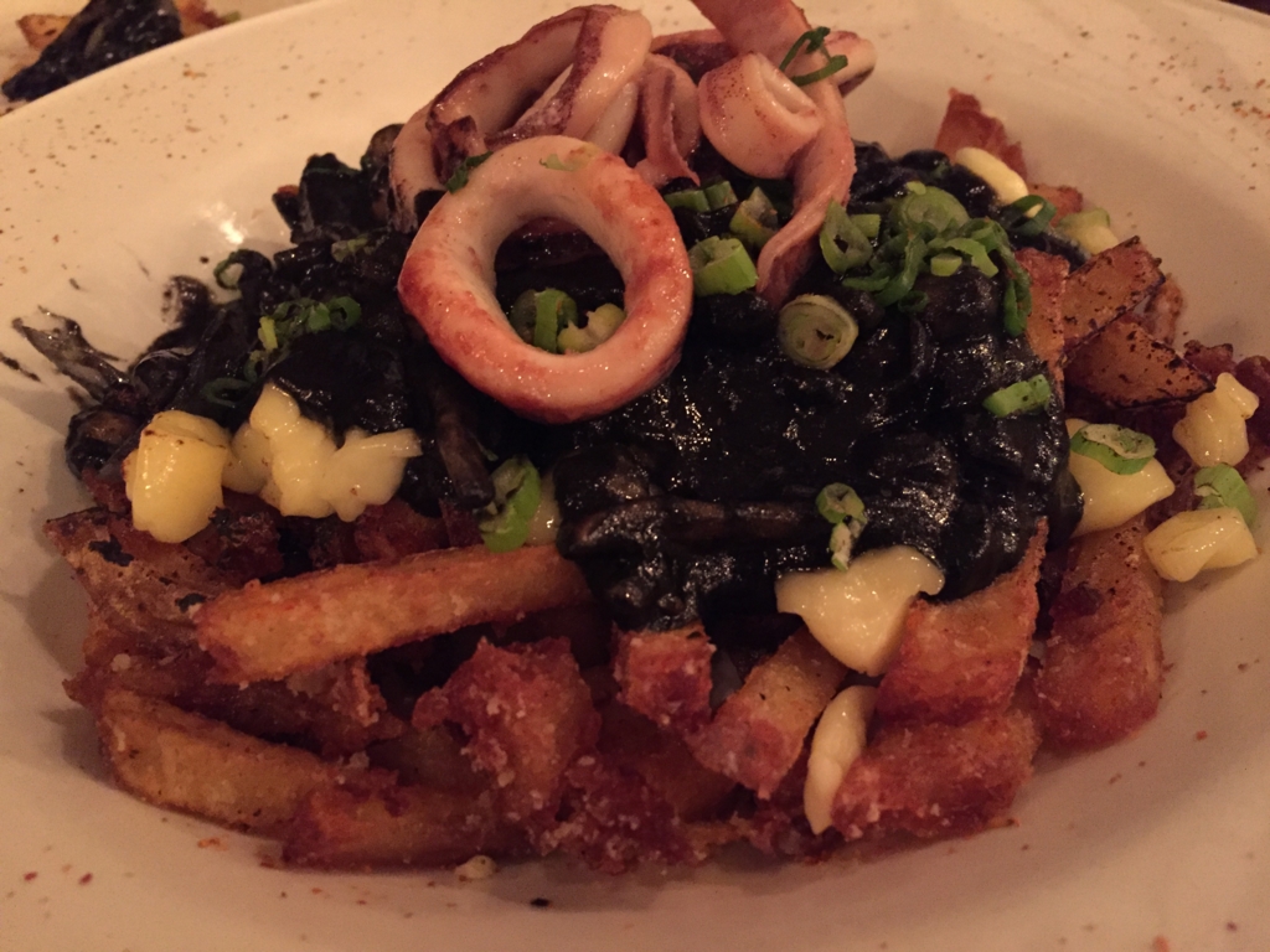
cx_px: 635
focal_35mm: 29
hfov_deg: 61.7
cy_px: 476
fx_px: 1064
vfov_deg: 48.2
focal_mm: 4.15
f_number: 2.2
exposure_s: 1/15
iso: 500
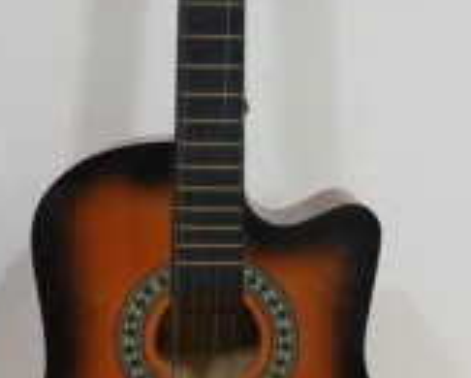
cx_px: 209
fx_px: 907
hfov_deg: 29.1
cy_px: 174
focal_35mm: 65
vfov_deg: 23.5
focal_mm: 3.98
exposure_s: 1/25
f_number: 1.8
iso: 320
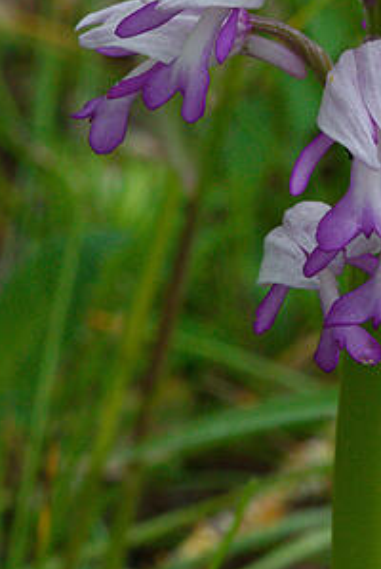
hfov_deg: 4.3
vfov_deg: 6.5
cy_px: 53
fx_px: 5020
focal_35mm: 317
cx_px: 386
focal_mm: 90
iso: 1250
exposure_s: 1/160
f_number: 18
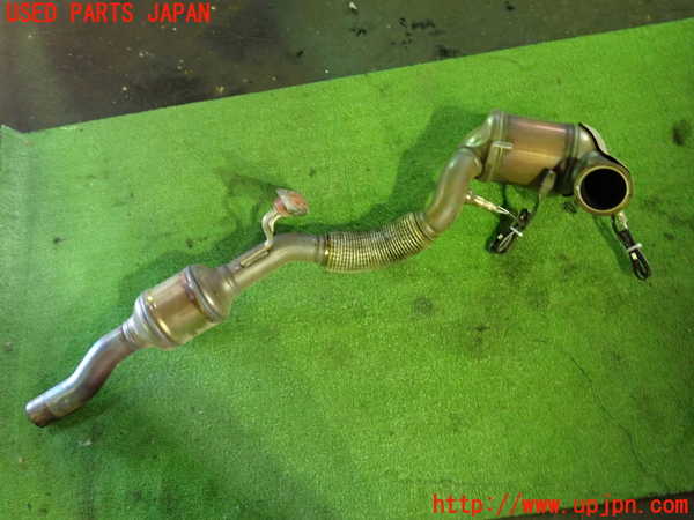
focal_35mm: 30
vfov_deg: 46.8
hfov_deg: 60.0
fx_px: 601
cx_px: 347
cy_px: 260
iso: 640
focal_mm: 5.4
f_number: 2.3
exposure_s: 1/30
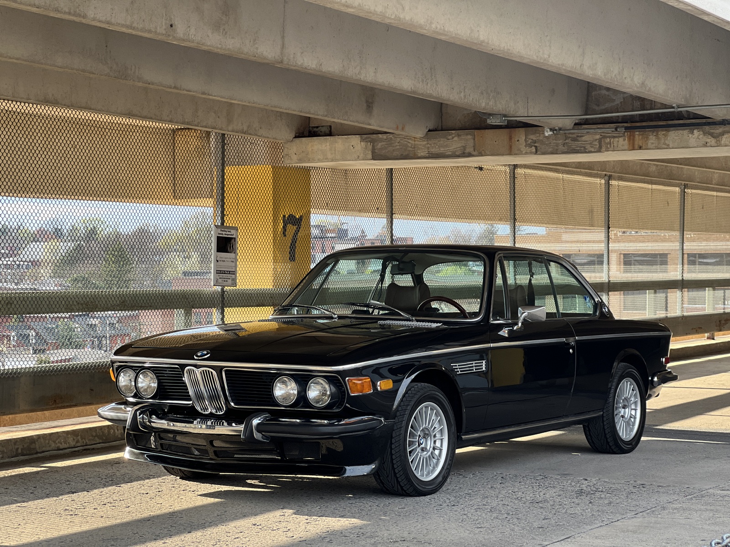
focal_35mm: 77
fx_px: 1624
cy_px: 274
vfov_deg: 19.1
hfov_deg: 25.3
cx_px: 365
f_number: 2.8
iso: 64
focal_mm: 9
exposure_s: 1/121
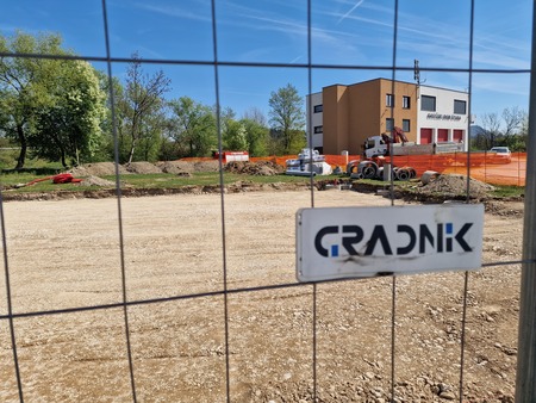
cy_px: 202
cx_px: 268
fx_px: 356
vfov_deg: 58.9
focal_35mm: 23
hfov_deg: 73.9
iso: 50
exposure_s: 1/1768
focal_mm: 6.4
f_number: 1.8
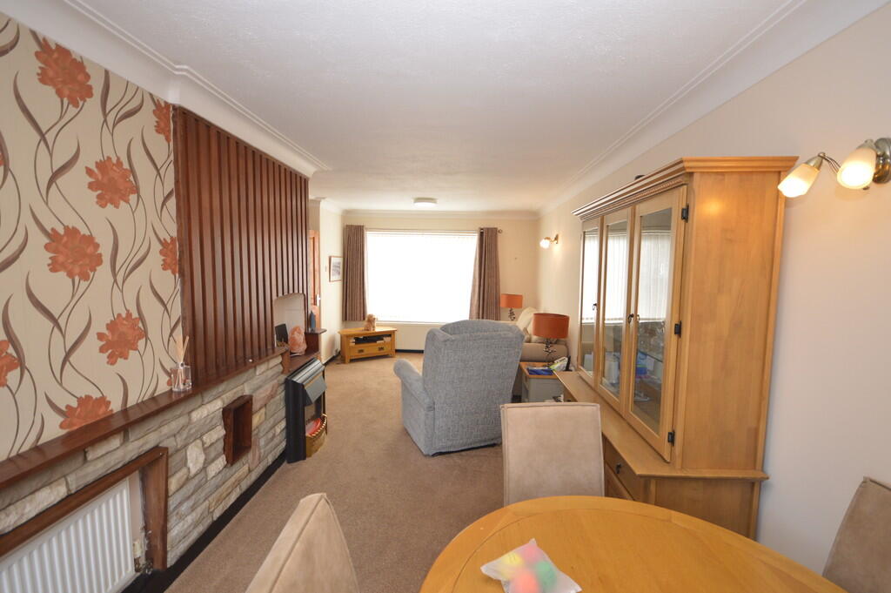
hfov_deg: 100.4
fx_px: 371
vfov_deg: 77.2
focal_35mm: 15
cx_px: 446
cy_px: 296
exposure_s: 1/60
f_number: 4
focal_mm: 10
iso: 400
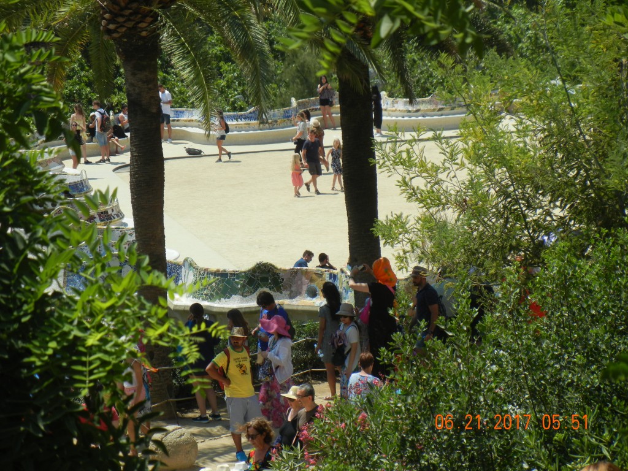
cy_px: 236
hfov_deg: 9.9
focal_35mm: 200
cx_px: 314
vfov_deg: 7.4
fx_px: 3628
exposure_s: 1/250
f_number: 9.4
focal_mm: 36
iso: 160
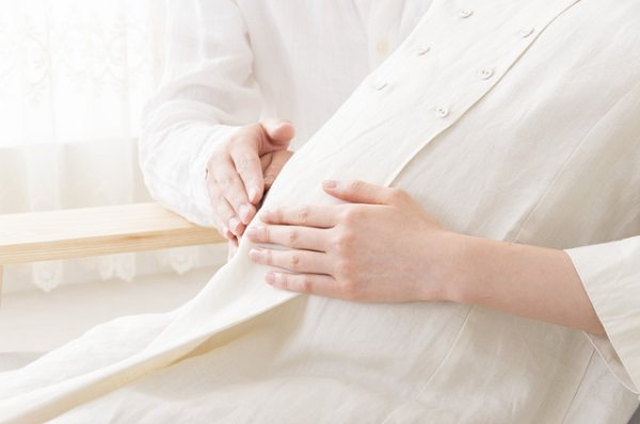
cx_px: 320
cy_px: 212
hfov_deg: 22.7
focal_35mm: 90
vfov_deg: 15.1
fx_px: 1597
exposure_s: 1/160
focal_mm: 60
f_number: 8
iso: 100
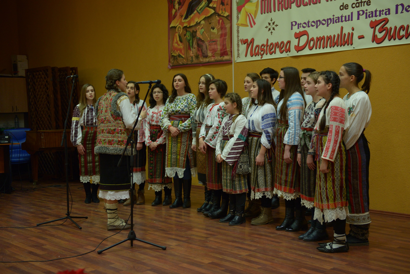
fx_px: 547
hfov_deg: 41.1
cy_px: 137
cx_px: 205
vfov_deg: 28.1
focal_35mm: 48
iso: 1600
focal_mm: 48
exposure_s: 1/60
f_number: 2.8
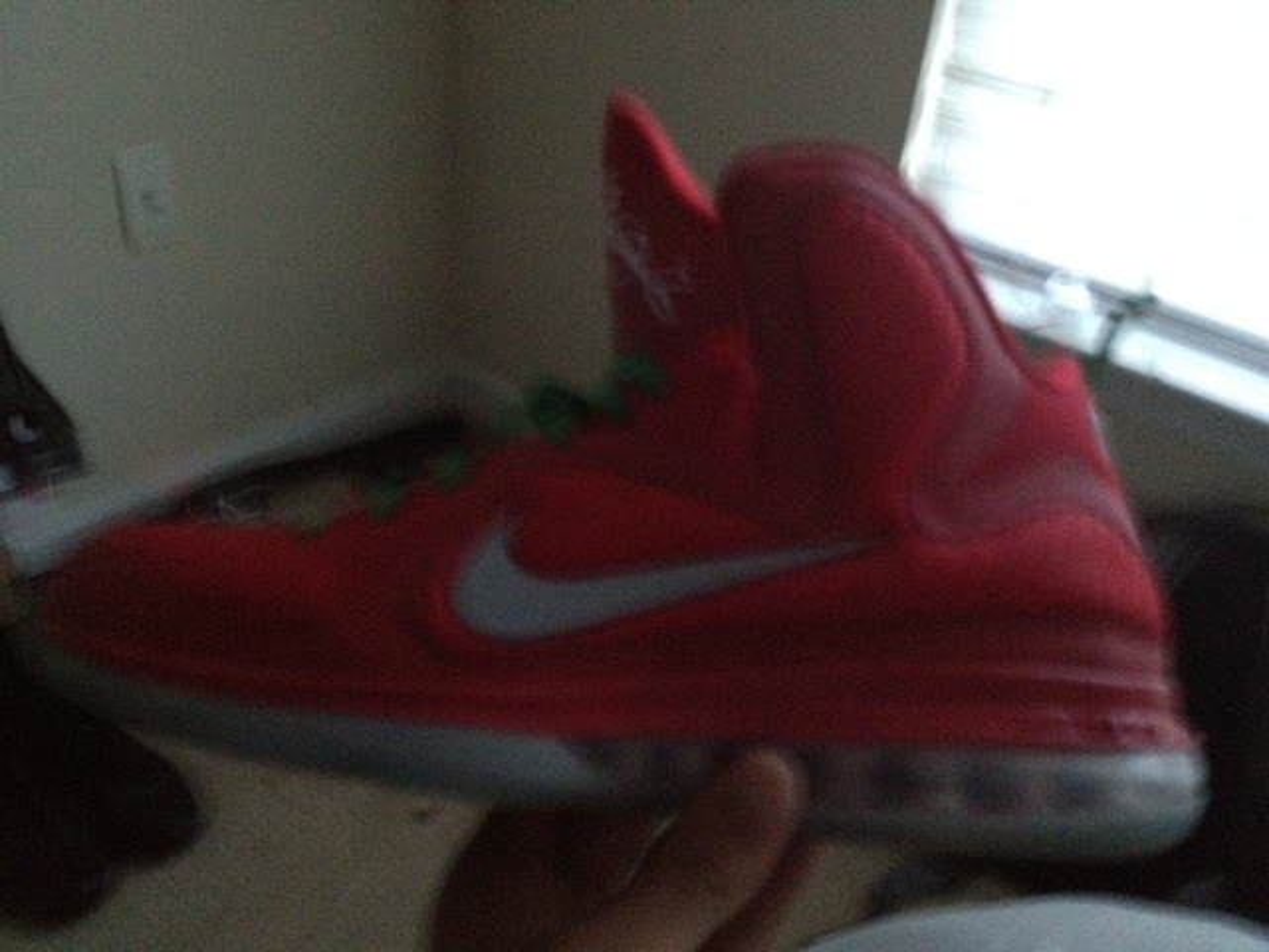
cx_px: 634
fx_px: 1283
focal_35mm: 35
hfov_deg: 52.6
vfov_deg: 40.7
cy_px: 476
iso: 800
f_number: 2.4
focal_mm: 4.28
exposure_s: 1/15
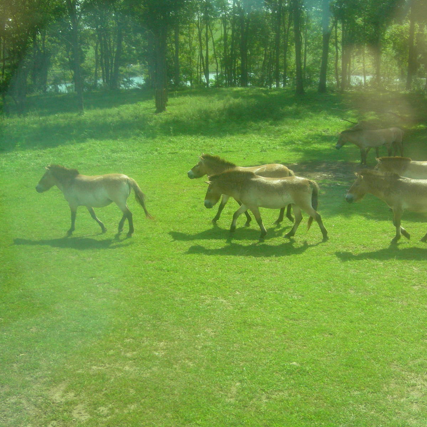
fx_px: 628
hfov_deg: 37.5
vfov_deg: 37.6
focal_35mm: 45
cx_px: 245
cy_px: 213
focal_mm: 7.8
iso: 200
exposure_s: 1/124
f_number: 2.8
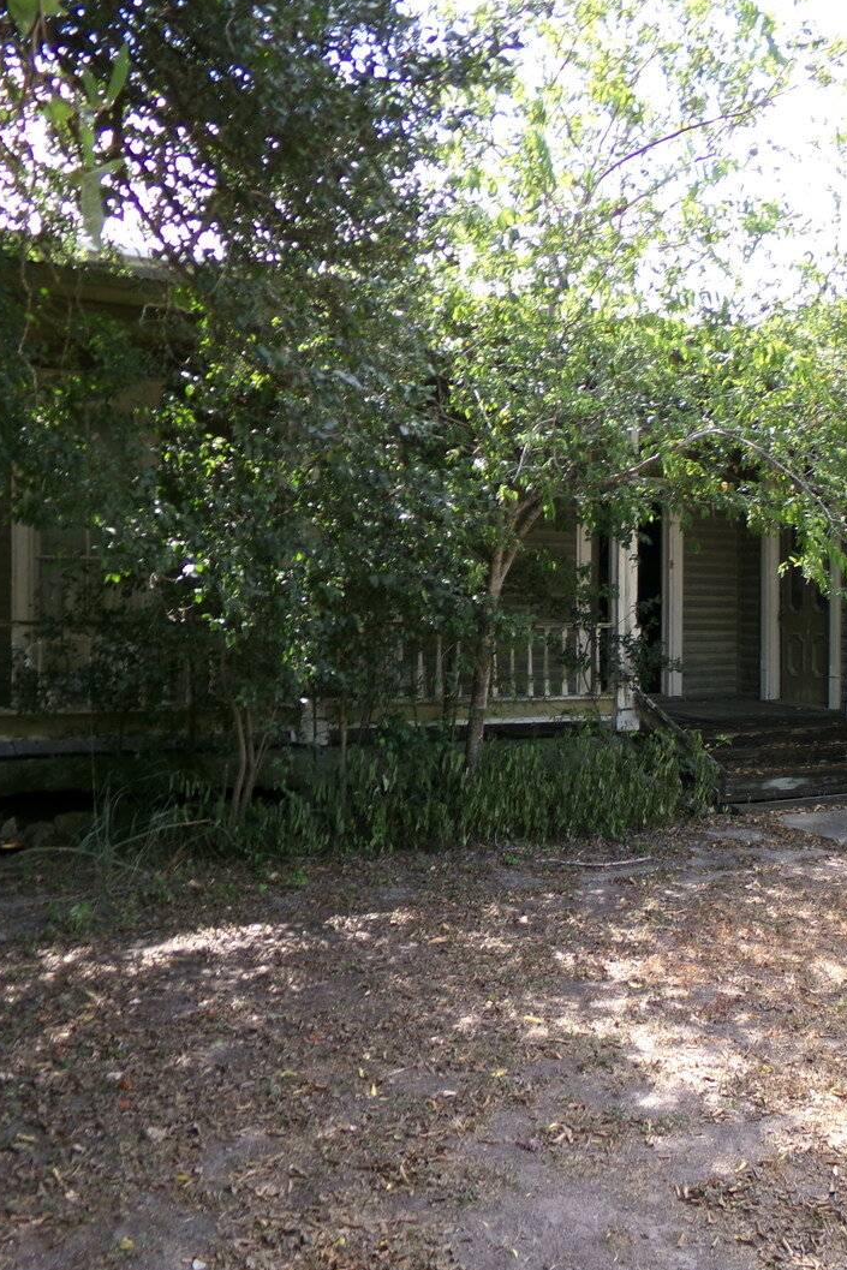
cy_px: 630
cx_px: 562
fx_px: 1199
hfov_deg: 38.5
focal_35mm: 34
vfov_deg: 55.8
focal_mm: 4.3
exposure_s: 1/150
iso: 100
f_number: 3.7
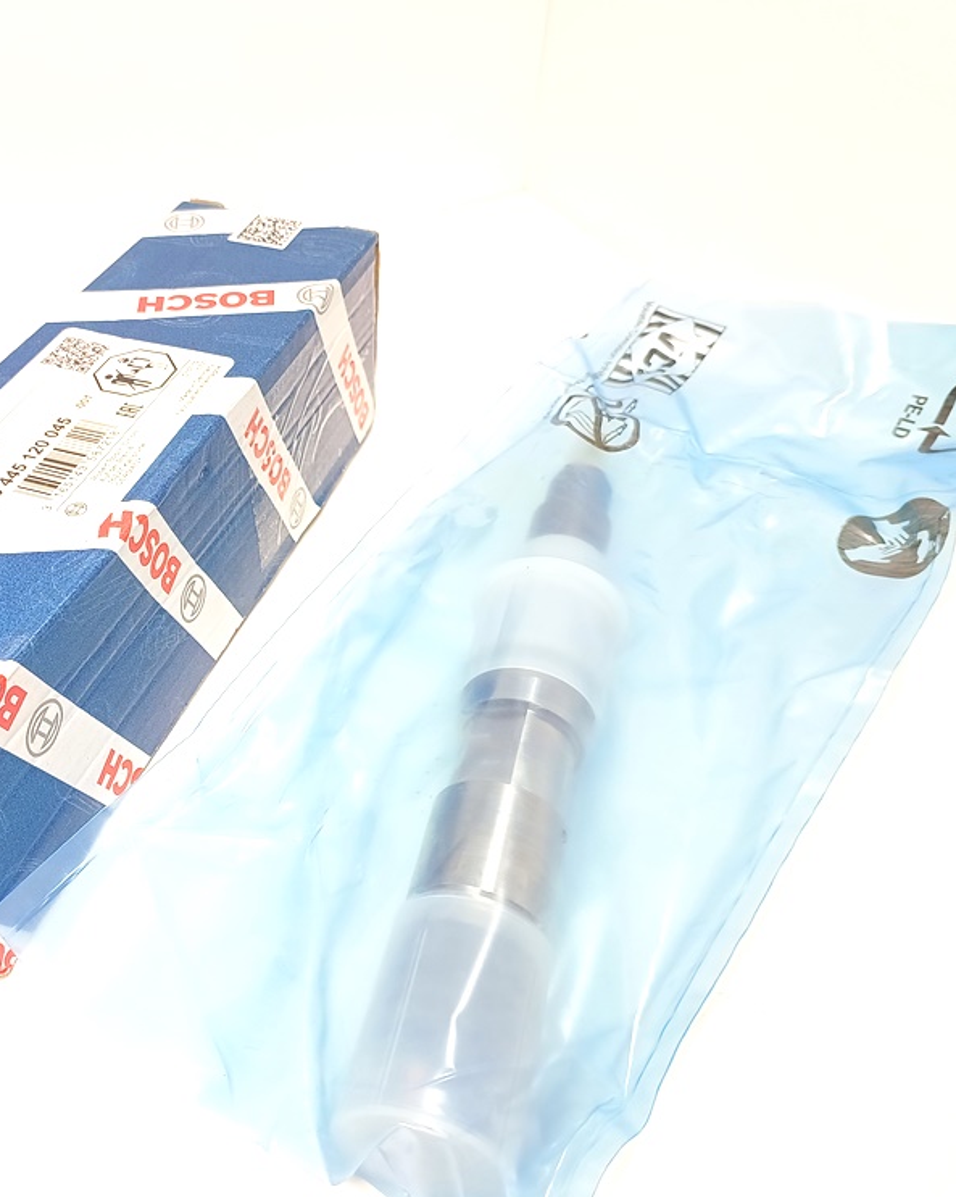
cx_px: 277
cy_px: 603
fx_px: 1097
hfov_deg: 45.9
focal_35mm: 31
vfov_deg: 57.2
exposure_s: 1/50
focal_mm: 5.06
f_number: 1.8
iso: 100
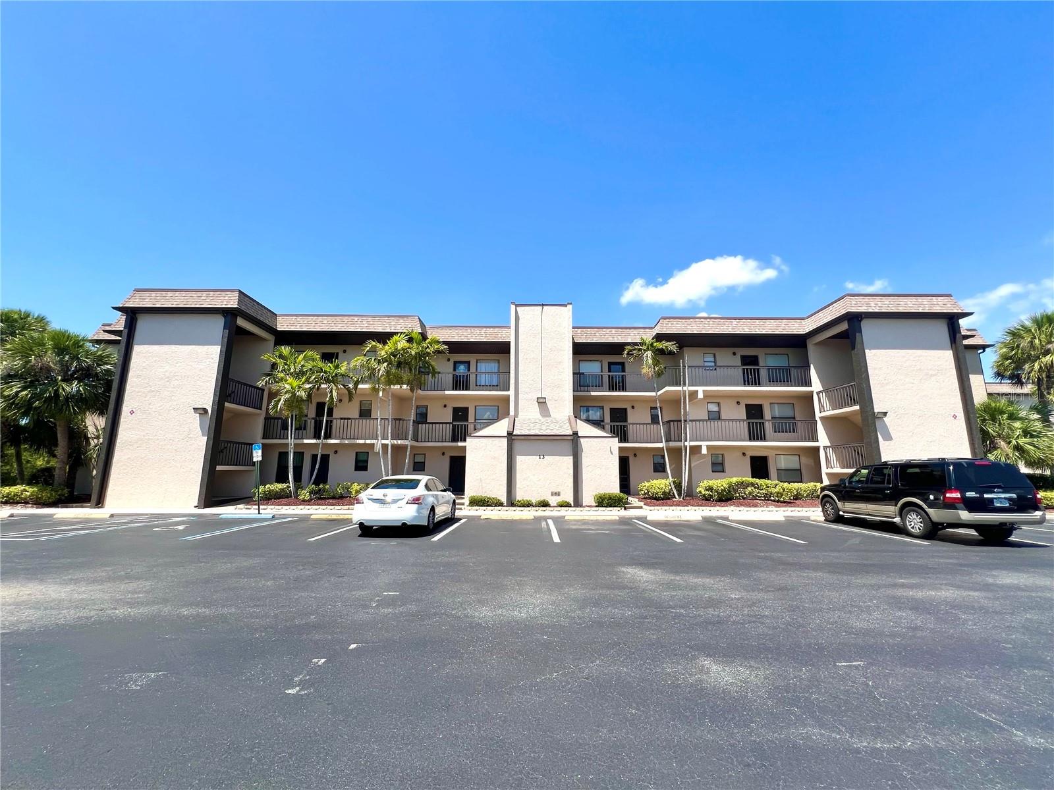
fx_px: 396
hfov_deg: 106.2
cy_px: 395
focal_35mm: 13
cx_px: 527
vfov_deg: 89.9
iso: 32
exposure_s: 1/1727
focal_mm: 1.57
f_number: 1.8
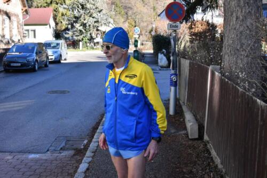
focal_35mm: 36
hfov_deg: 53.1
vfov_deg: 36.8
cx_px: 134
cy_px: 89
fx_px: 267
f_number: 13
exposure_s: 1/640
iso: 2000
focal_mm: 24
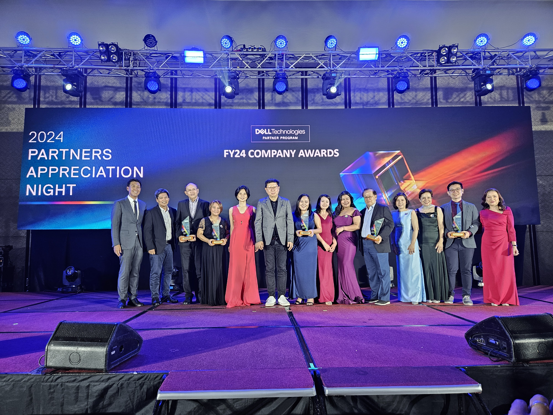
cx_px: 276
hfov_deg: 73.9
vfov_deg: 58.9
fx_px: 367
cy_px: 208
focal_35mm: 23
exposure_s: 1/120
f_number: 1.8
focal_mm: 5.4
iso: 200
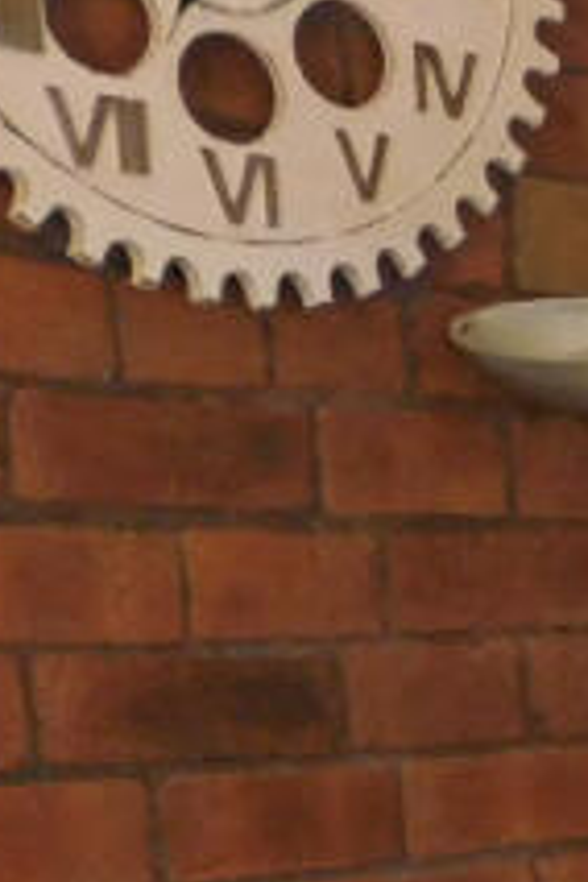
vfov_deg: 17.2
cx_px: 1760
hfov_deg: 9.4
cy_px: 986
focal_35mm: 115
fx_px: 2817
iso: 360
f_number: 3
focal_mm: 4
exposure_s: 1/30
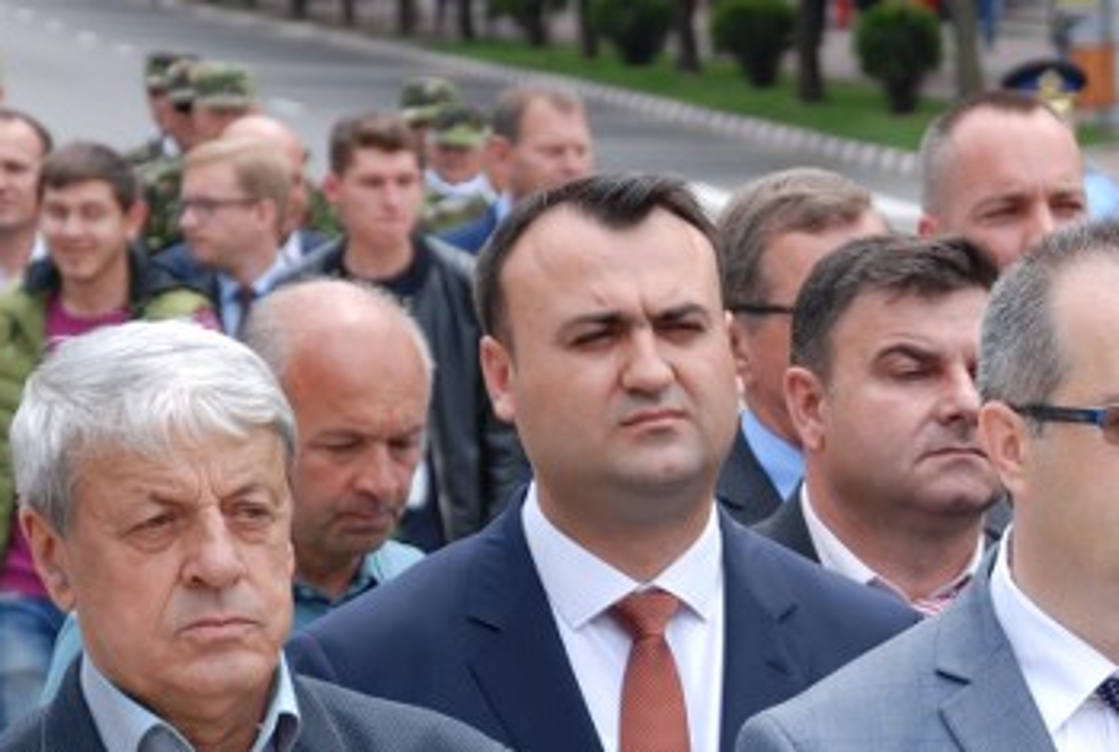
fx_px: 7476
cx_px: 1093
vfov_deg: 5.7
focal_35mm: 240
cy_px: 806
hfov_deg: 8.5
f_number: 5.6
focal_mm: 70
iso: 200
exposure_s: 1/250
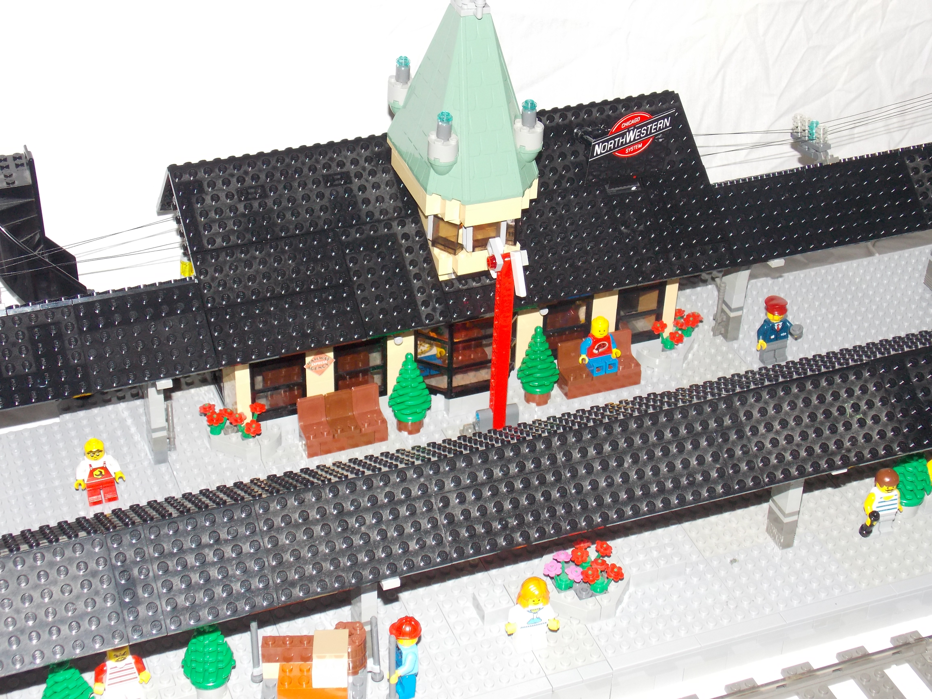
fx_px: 1589
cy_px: 350
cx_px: 466
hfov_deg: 32.7
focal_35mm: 59
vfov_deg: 24.8
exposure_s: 1/30
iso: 200
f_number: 4
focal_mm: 10.5
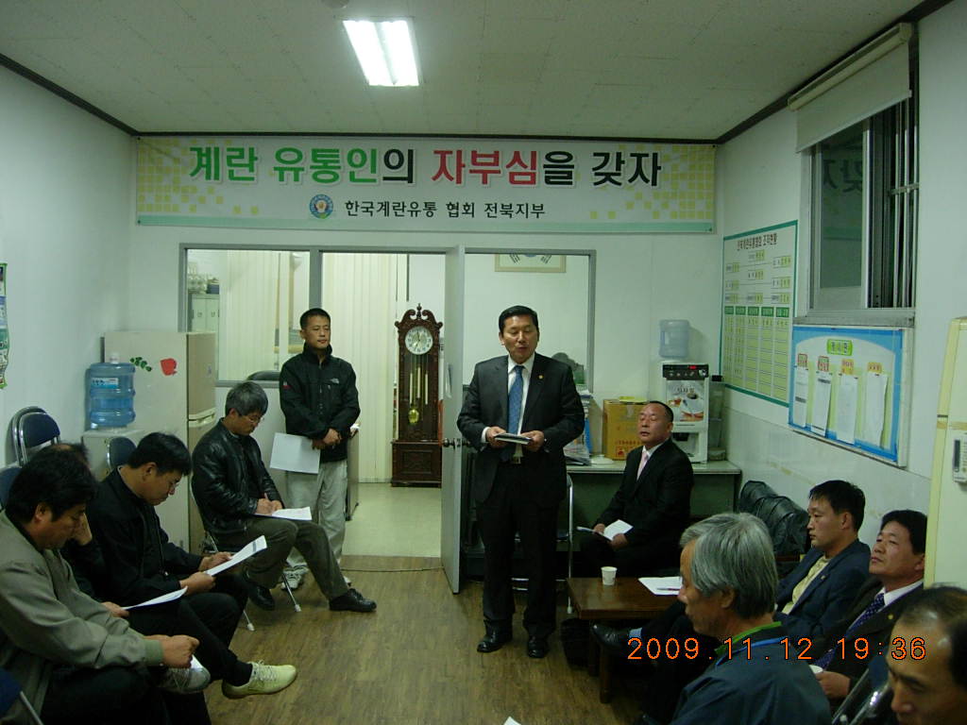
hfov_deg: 49.0
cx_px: 484
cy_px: 362
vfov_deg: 37.7
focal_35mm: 38
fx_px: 1062
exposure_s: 1/27.6
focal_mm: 7.8
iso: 200
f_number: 2.8
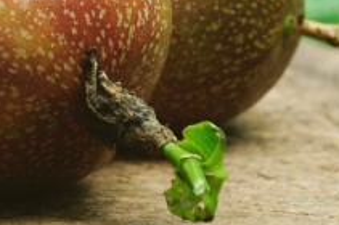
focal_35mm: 284
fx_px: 2670
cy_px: -104
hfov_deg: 7.1
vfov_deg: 4.8
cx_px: -283
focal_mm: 50
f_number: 5.6
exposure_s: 1/200
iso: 100
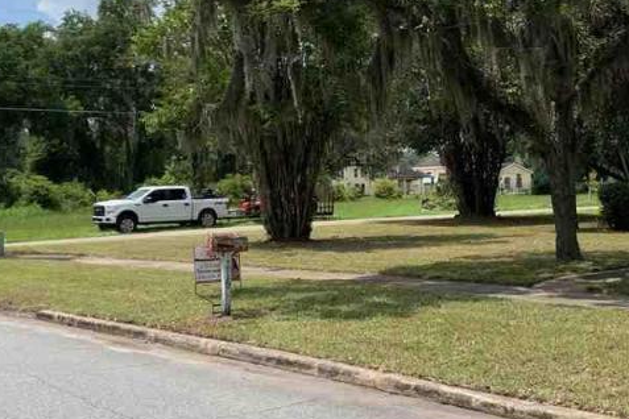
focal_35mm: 58
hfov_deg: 34.3
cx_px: 386
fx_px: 1013
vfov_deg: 23.3
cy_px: 153
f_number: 1.8
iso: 25
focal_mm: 4.25
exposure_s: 1/2075
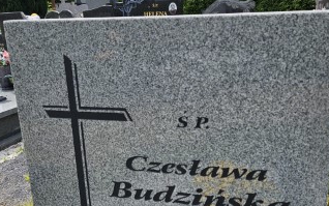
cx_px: 155
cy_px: 194
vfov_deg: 25.4
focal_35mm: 49
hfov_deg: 41.0
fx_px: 440
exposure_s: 1/1314
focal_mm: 5.4
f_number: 1.8
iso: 25
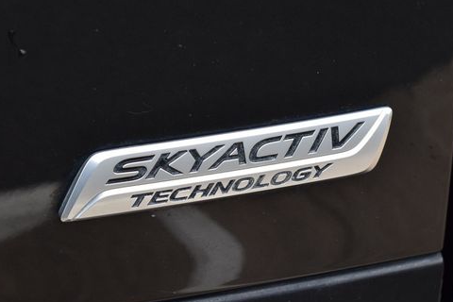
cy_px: 176
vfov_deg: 13.7
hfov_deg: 20.4
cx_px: 262
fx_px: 1258
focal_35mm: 100
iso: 400
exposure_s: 1/100
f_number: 9
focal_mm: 50
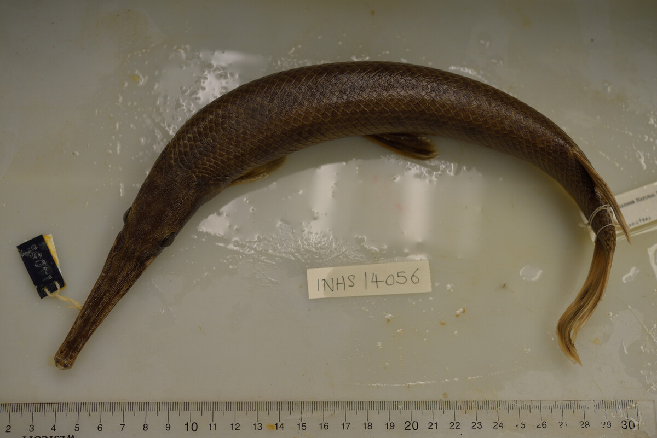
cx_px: 328
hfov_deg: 33.4
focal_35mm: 60
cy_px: 219
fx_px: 1095
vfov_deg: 22.6
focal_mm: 60
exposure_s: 1/250
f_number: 4
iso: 500
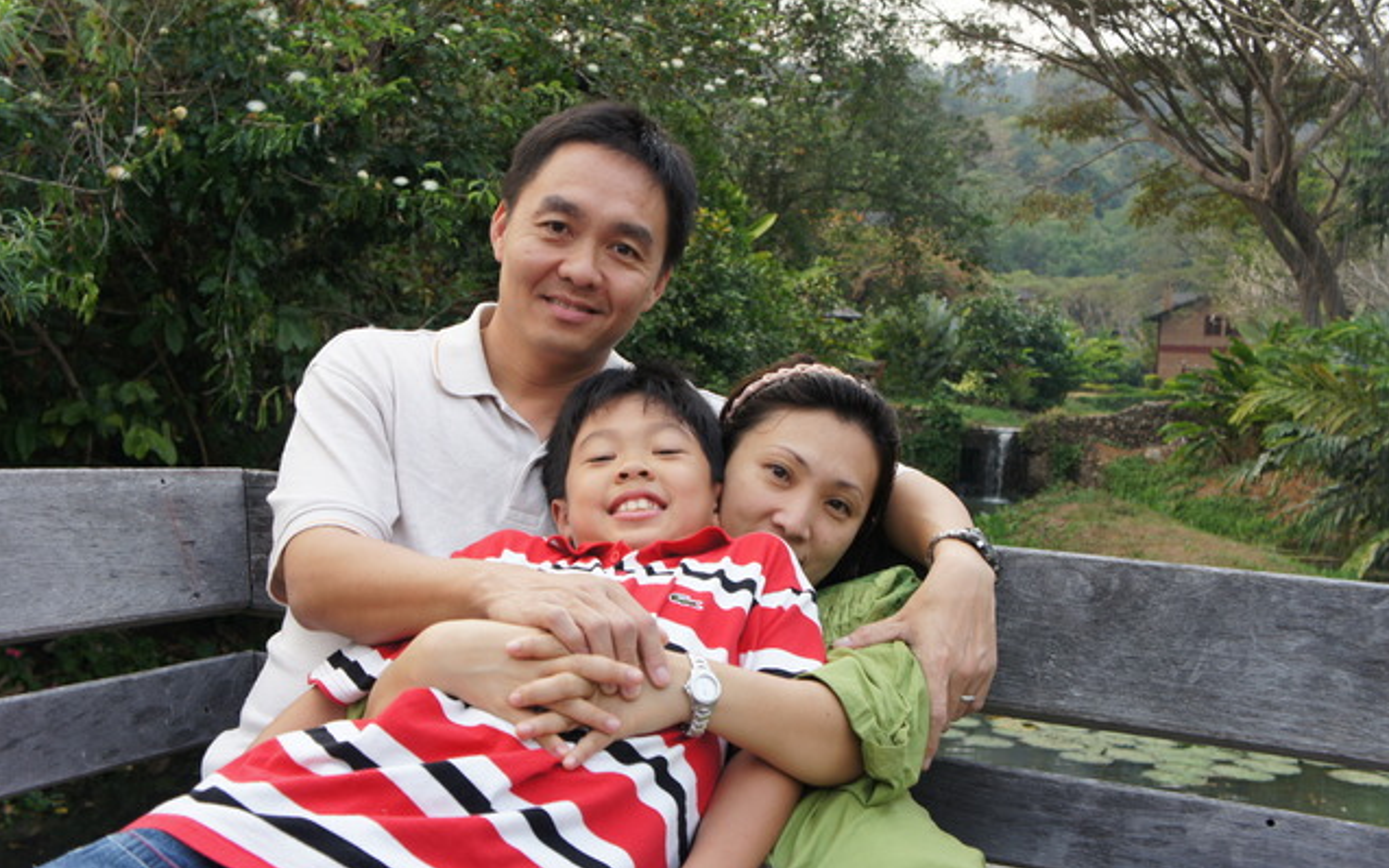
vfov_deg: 28.9
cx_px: 696
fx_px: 1685
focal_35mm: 45
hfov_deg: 44.8
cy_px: 426
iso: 250
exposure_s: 1/50
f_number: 5.6
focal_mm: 29
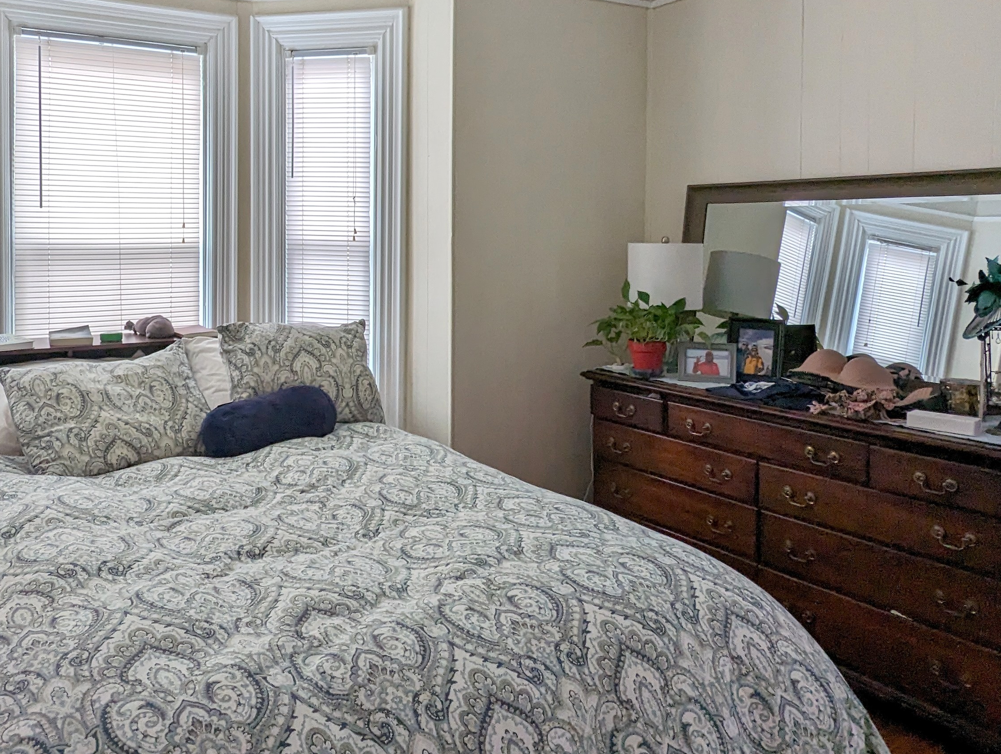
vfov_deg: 47.6
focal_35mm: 29
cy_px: 258
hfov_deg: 60.6
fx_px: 840
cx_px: 362
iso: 122
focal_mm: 2.35
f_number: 2.2
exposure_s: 1/71.8
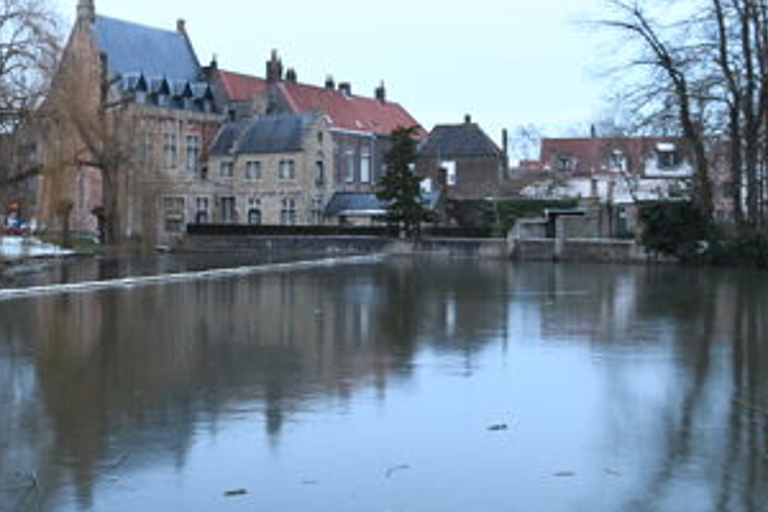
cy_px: 196
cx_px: 315
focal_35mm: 44
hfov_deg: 44.3
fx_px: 939
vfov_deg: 30.4
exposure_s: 1/50
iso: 3200
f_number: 5
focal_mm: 22
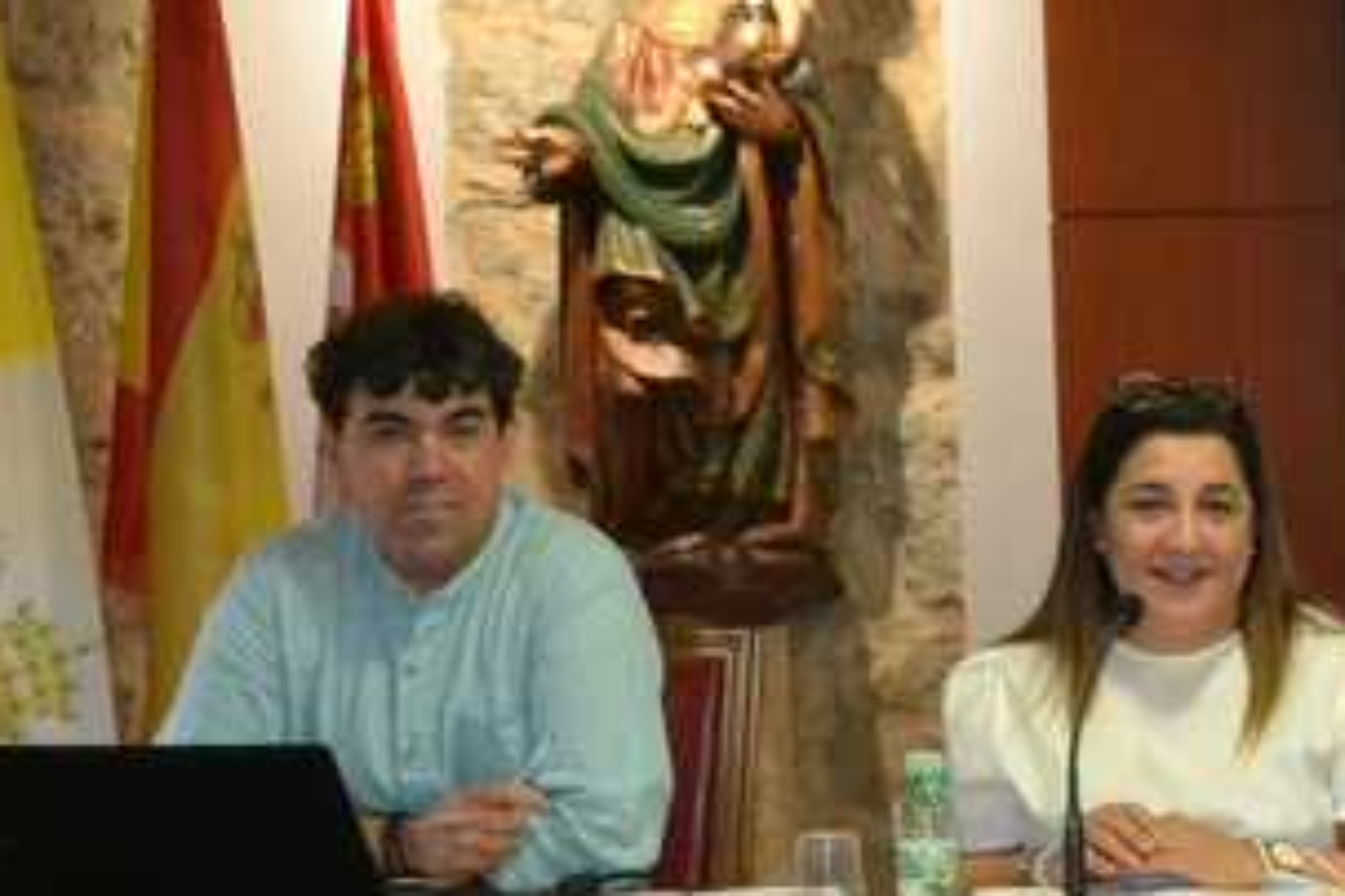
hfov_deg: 11.2
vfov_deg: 7.7
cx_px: 1909
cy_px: 821
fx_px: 6650
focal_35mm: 178
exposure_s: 1/100
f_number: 7.1
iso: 3200
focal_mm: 40
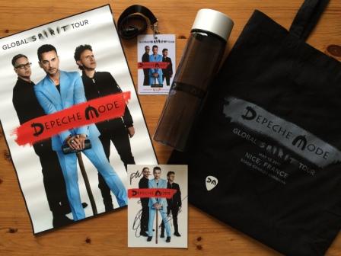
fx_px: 286
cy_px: 128
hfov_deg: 61.7
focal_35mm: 29
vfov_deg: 48.2
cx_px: 170
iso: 50
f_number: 2.2
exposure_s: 1/100
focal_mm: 4.15
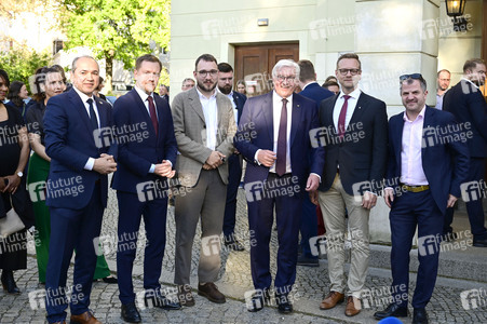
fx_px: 541
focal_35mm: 40
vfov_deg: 33.4
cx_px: 244
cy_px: 162
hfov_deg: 48.5
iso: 200
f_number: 5
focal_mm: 40
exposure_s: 1/200
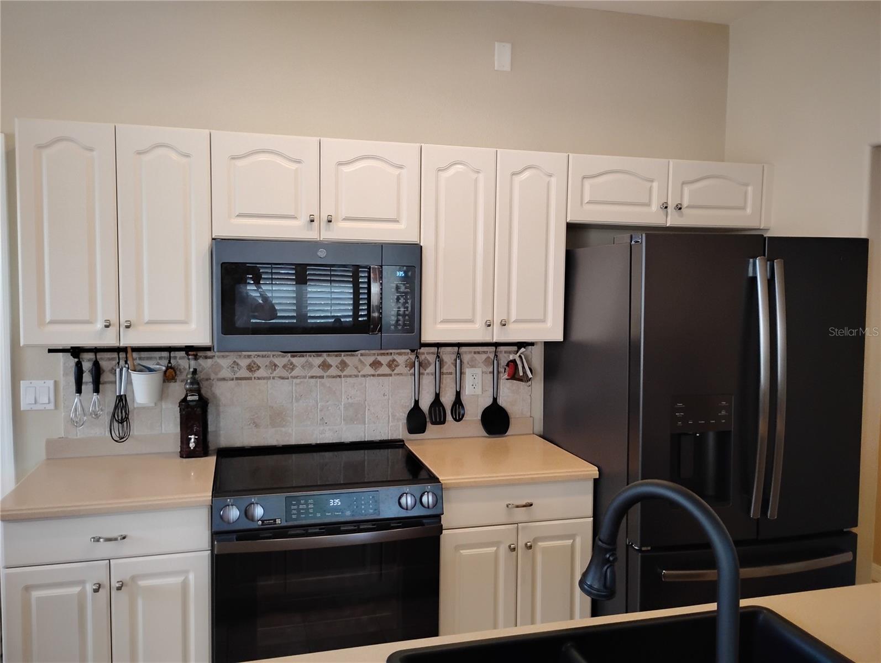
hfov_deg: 63.4
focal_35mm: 28
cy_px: 332
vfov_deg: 49.9
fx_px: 714
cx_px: 440
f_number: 1.8
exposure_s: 1/60
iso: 713
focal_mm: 4.26
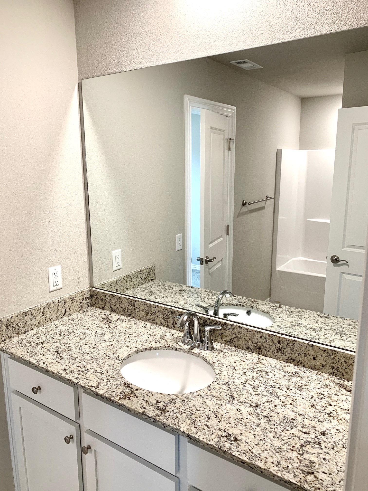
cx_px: 184
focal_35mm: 26
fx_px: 369
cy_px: 246
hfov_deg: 53.1
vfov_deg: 67.3
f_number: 1.8
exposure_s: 1/60
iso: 100
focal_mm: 4.25
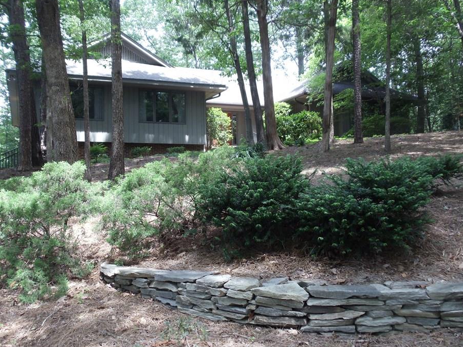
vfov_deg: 29.1
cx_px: 221
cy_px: 158
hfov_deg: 38.2
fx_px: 669
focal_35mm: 50
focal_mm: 6
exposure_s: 1/125
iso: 200
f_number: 3.5
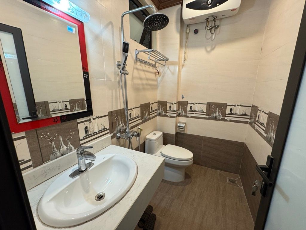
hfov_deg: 102.1
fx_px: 124
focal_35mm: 14
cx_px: 153
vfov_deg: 85.7
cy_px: 115
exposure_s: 1/50
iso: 200
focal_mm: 2.22
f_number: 2.2
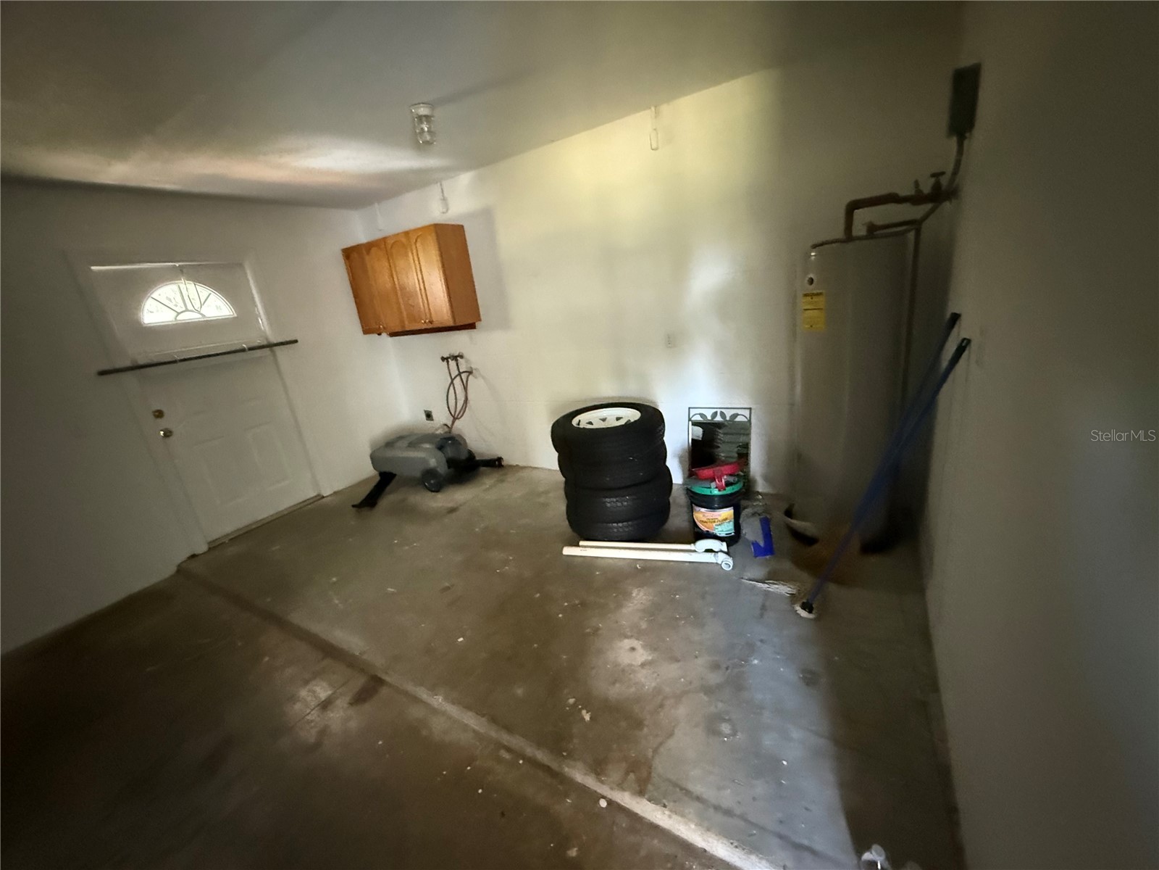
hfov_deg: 102.1
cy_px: 435
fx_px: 469
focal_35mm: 14
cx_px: 580
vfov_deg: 85.7
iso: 1600
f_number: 2.2
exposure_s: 1/40
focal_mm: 2.22
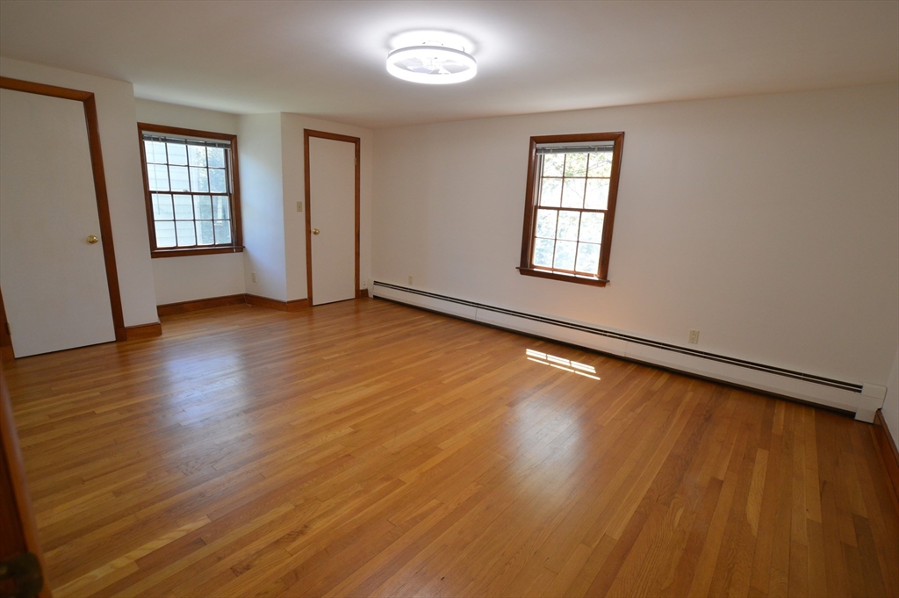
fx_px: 412
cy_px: 299
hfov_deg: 95.0
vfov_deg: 72.0
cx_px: 450
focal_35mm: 16
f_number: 4.5
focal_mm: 11
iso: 500
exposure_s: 1/60
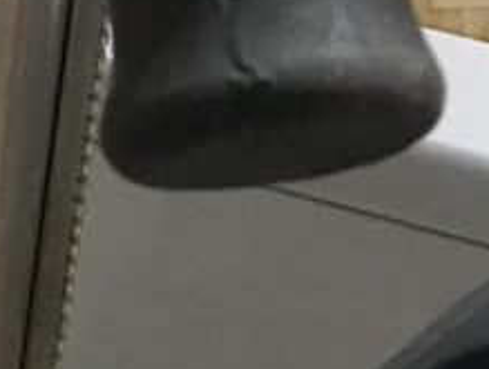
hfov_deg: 9.5
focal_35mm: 196
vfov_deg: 7.4
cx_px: -456
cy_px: 613
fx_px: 2773
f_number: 1.8
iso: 100
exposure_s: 1/17
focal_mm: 3.99
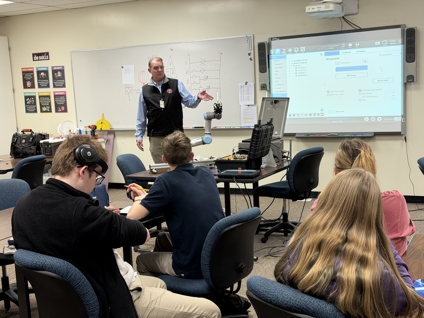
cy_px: 159
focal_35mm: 48
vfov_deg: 30.3
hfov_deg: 39.7
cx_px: 212
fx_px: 588
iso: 64
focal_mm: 6.76
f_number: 1.78
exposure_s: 1/60
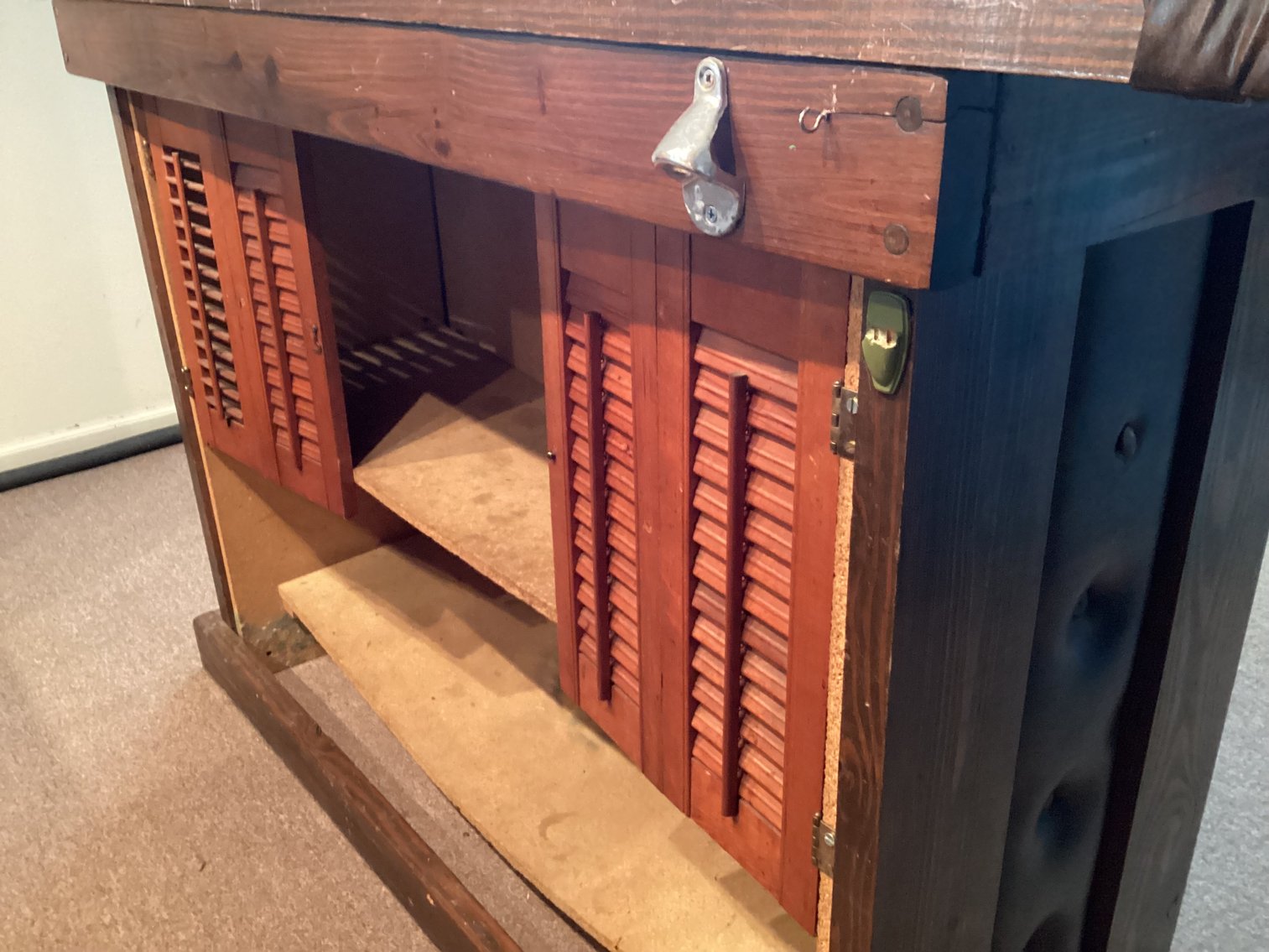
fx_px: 1137
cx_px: 634
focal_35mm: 31
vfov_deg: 45.4
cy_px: 476
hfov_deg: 58.3
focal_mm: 3.3
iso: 640
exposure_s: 1/25
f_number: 2.4
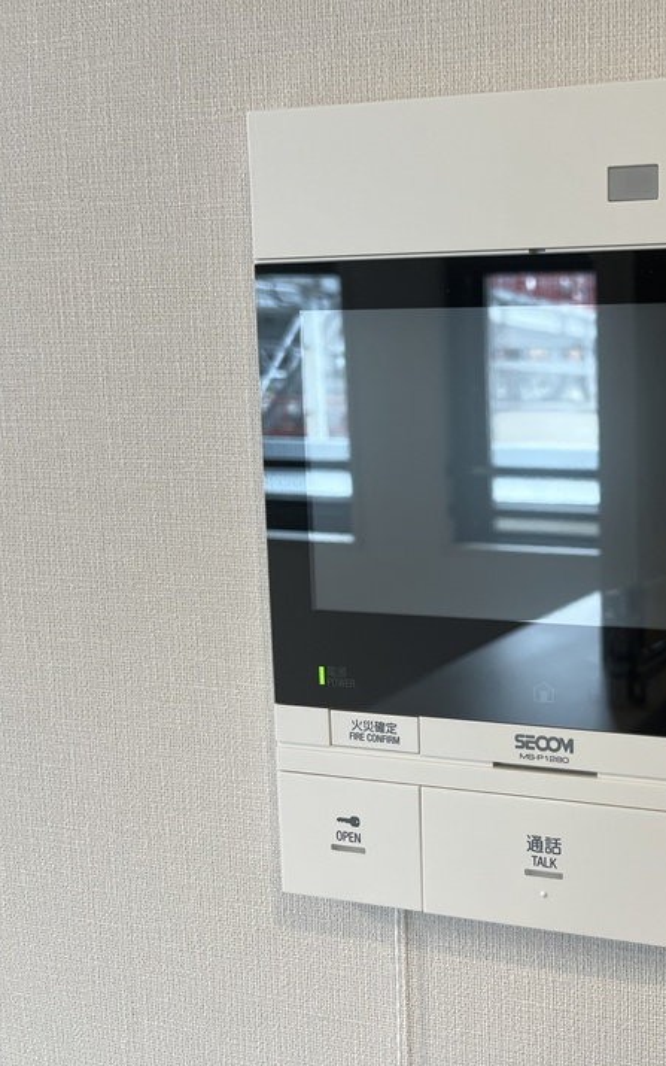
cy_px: 534
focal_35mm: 37
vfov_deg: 52.7
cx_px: 641
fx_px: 1074
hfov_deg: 32.2
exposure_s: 1/121
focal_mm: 5.1
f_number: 1.6
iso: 125
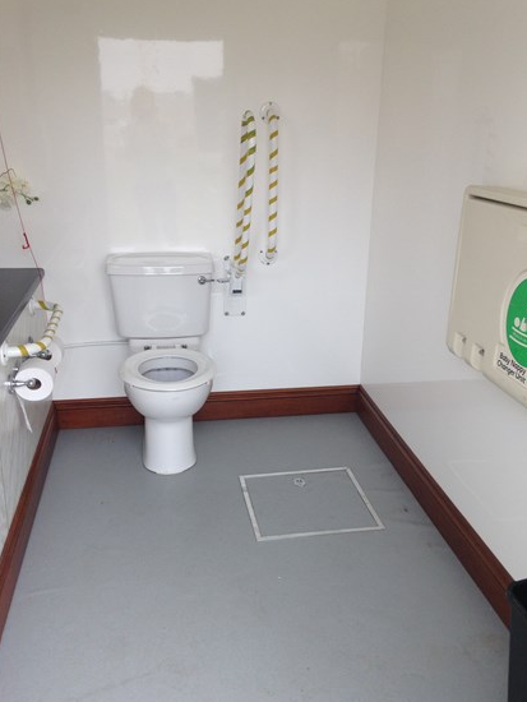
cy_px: 356
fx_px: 730
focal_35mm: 36
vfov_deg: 51.3
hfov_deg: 39.7
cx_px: 279
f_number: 2.4
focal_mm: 4.1
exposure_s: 1/321
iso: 50
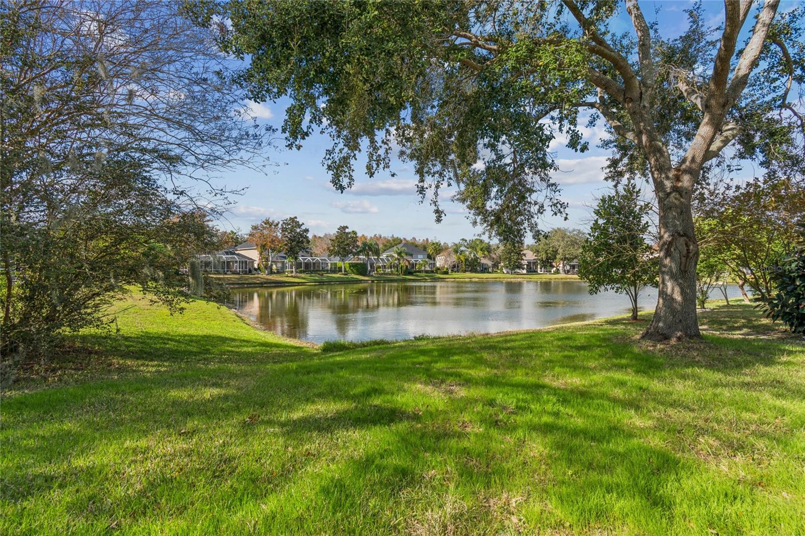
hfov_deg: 100.4
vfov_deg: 77.3
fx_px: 335
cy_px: 268
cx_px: 402
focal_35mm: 15
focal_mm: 10
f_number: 7.1
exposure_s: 1/80
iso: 100
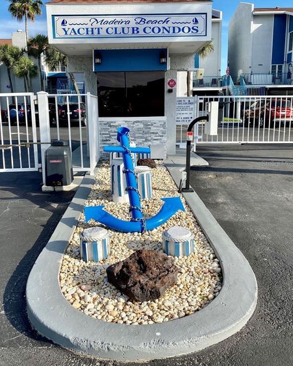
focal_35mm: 30
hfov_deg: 48.4
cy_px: 163
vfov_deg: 58.6
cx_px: 133
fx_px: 325
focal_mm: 4.25
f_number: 1.8
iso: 32
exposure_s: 1/2825
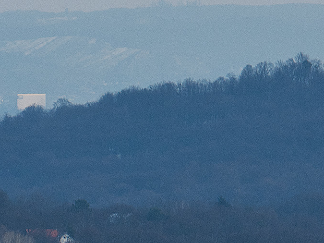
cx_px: -604
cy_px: 583
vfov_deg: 1.8
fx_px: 7730
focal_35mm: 826
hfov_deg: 2.4
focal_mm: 145
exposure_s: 1/640
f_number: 8
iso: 100
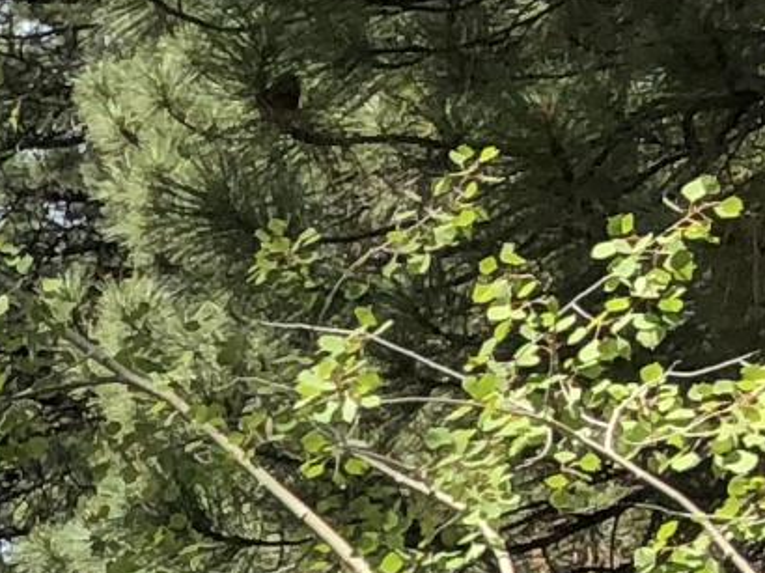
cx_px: -1676
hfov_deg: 8.0
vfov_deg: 6.6
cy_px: 1685
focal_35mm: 205
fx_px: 4528
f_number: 1.8
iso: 20
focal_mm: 4
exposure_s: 1/750
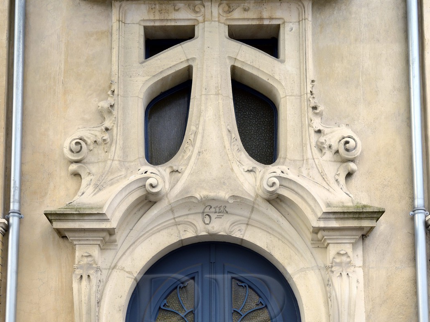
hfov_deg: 36.2
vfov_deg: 26.0
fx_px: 658
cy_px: 326
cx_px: 211
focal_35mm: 53
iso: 400
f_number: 5.6
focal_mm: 36
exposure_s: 1/200
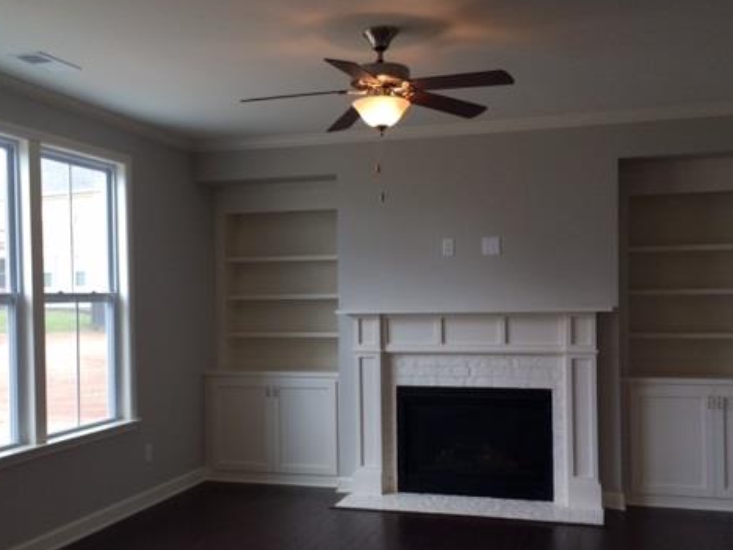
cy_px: 309
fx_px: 868
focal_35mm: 41
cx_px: 356
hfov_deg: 45.8
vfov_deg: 35.1
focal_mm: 4.12
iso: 64
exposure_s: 1/120
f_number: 2.2
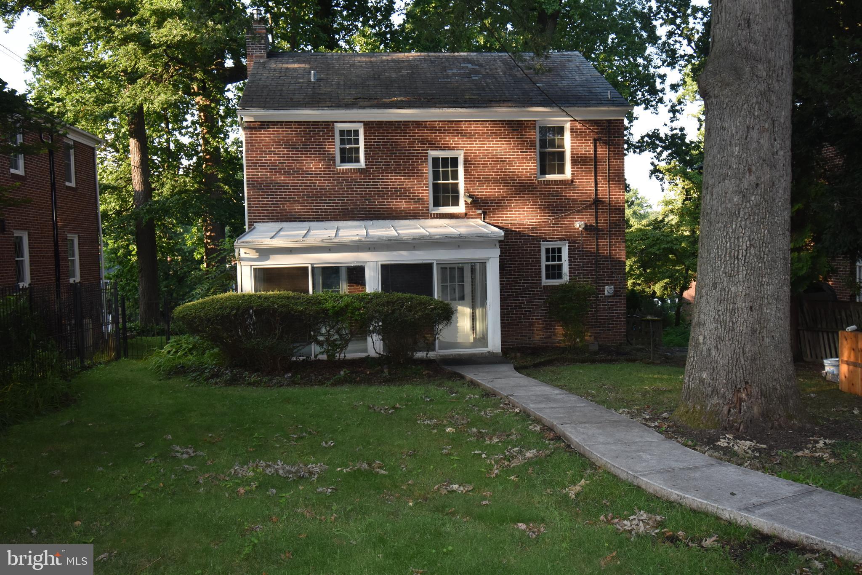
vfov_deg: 43.6
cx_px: 431
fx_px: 718
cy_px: 288
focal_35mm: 30
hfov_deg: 61.9
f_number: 5.6
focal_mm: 20
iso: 500
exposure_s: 1/200
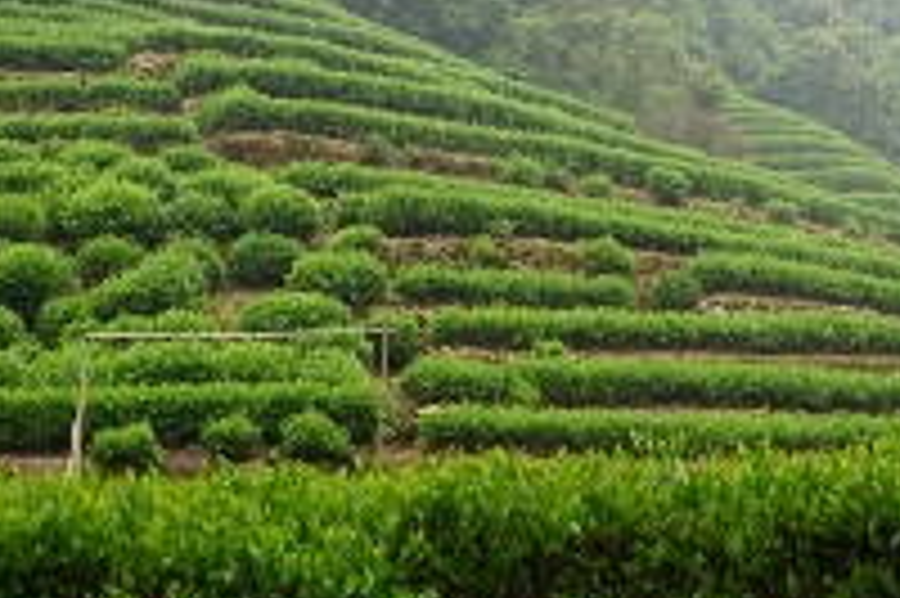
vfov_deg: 18.9
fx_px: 1798
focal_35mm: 72
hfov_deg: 27.9
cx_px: 598
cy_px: 223
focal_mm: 24
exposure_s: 1/80
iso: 100
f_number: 5.6
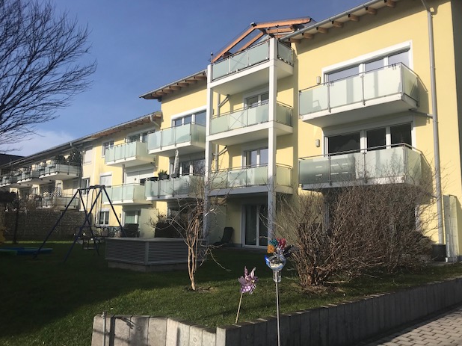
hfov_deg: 61.7
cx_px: 235
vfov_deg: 48.2
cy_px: 179
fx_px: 387
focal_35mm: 29
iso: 20
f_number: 1.8
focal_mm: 3.99
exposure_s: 1/4000
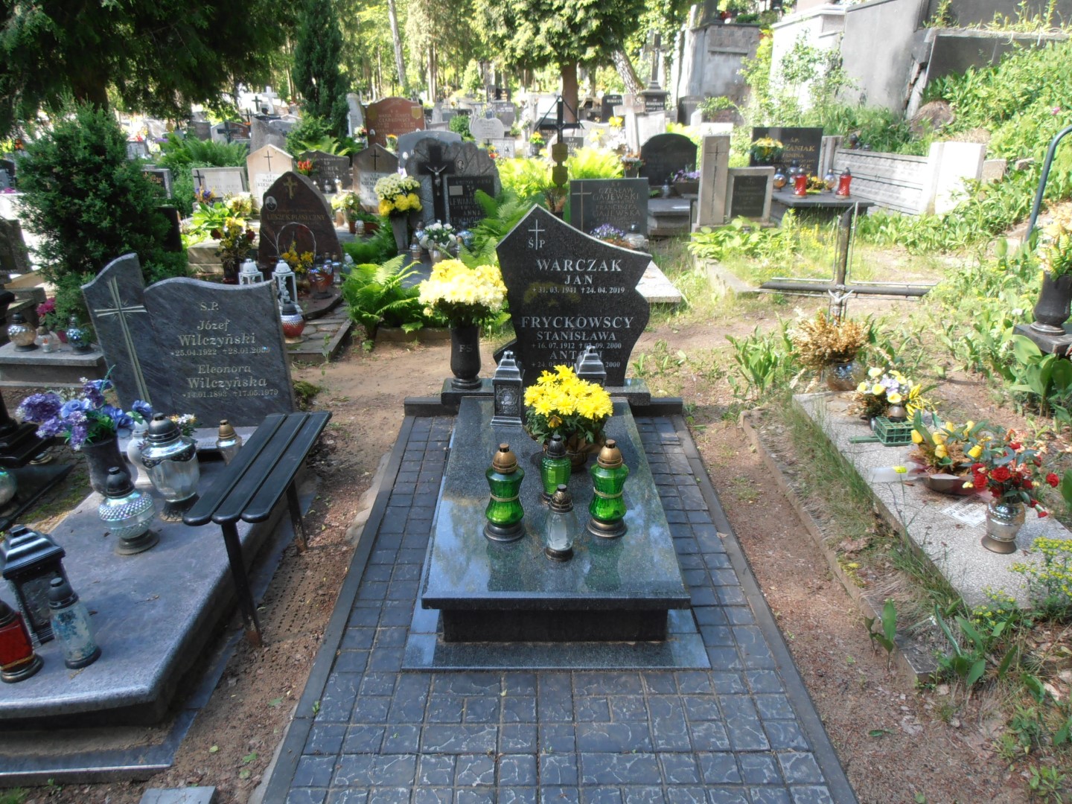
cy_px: 402
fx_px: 743
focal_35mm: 24
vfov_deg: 56.8
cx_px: 536
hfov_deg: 71.6
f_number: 3
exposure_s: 1/80
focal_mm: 4.2
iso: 80
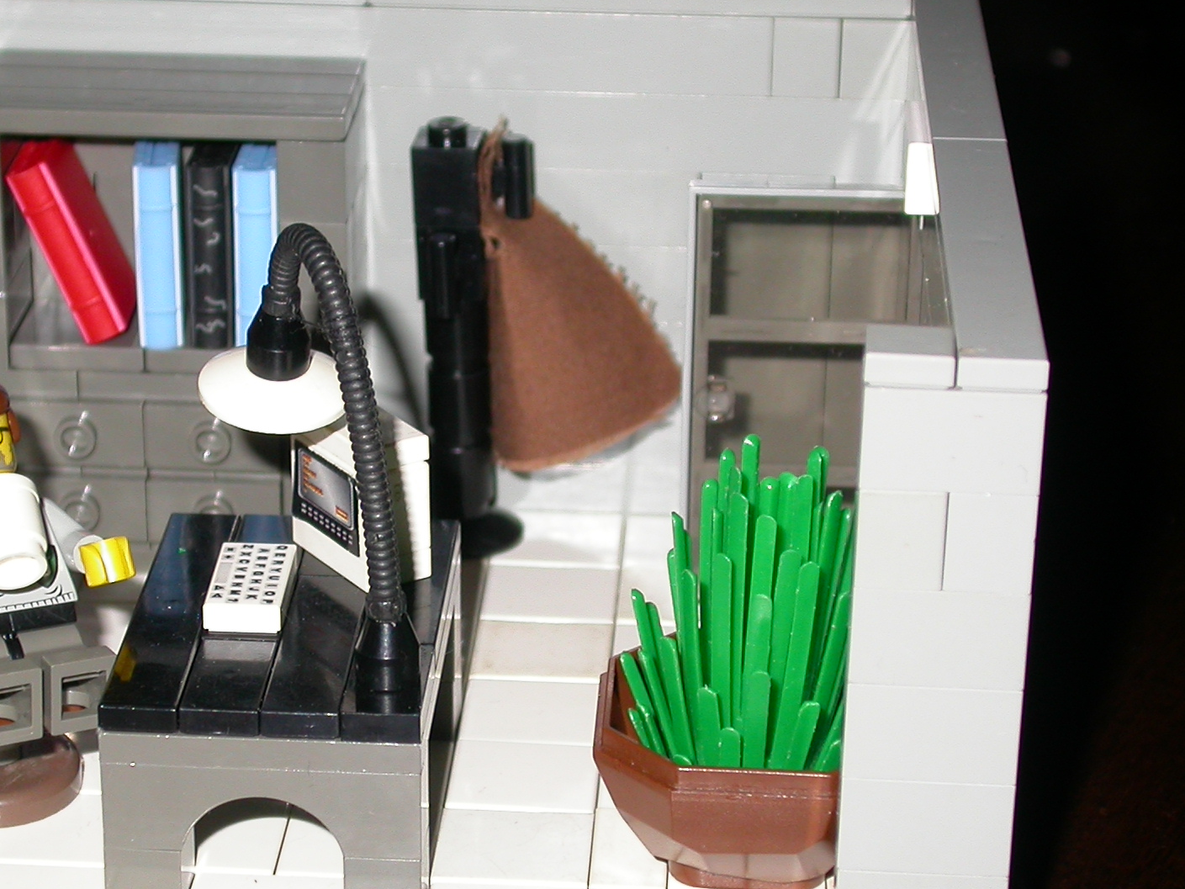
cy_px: 571
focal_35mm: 108
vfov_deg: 13.7
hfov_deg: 18.2
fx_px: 3697
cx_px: 458
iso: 100
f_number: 3.2
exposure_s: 1/60.3
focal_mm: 14
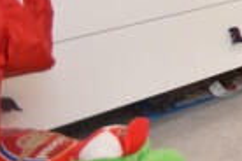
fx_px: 477
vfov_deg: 14.9
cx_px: 569
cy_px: -181
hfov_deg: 15.6
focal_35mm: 71
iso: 800
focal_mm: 10
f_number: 4
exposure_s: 1/125
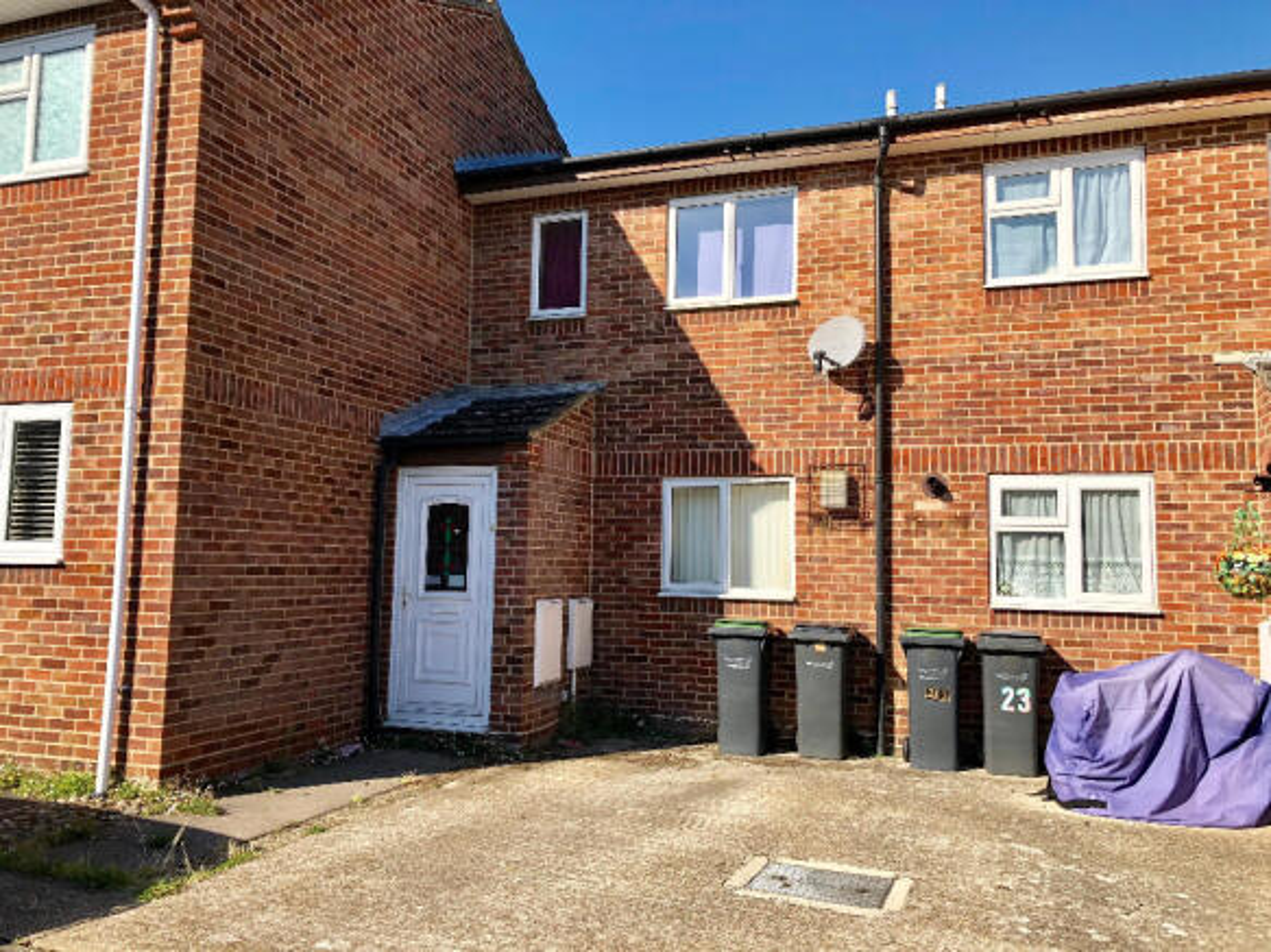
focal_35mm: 28
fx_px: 1028
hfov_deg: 63.5
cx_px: 636
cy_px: 476
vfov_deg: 49.7
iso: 20
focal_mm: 3.99
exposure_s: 1/1297
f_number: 1.8
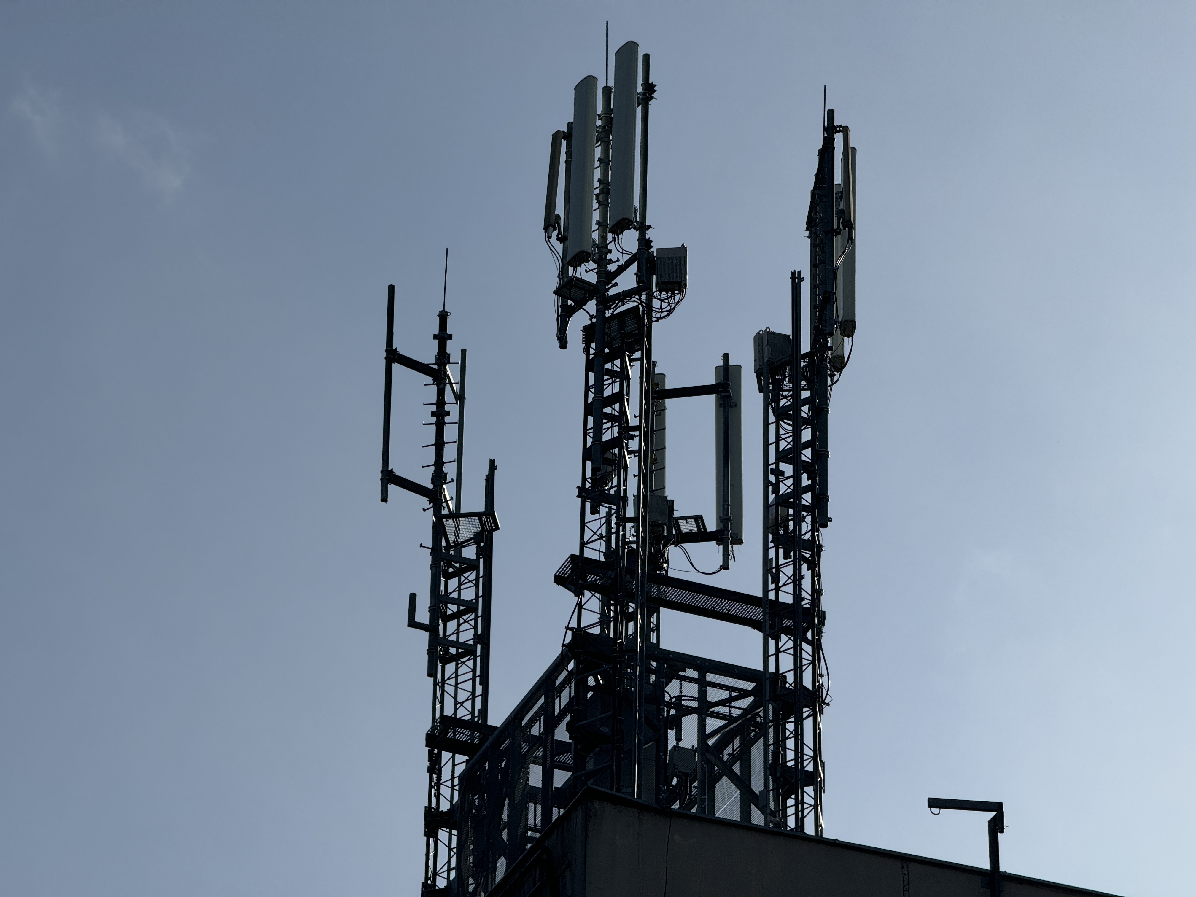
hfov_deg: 16.4
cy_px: 448
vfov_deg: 12.3
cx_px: 598
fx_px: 4146
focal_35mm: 120
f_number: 2.8
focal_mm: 15.66
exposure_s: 1/4975
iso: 50
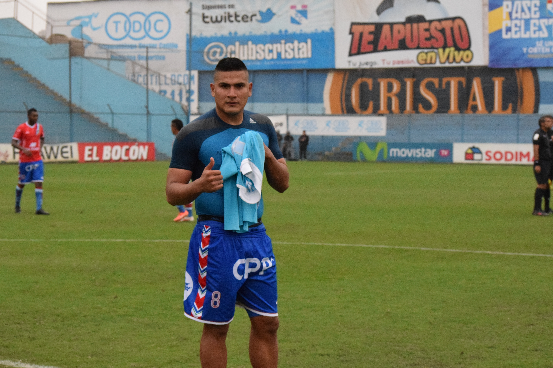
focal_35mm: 82
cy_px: 184
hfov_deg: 24.6
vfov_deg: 16.6
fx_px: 1267
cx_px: 276
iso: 6400
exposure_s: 1/2000
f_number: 5.6
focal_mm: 55
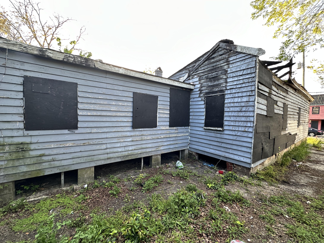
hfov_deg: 102.1
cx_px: 162
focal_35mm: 14
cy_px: 122
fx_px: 131
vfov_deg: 85.7
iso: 80
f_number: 2.2
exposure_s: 1/99
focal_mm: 2.22
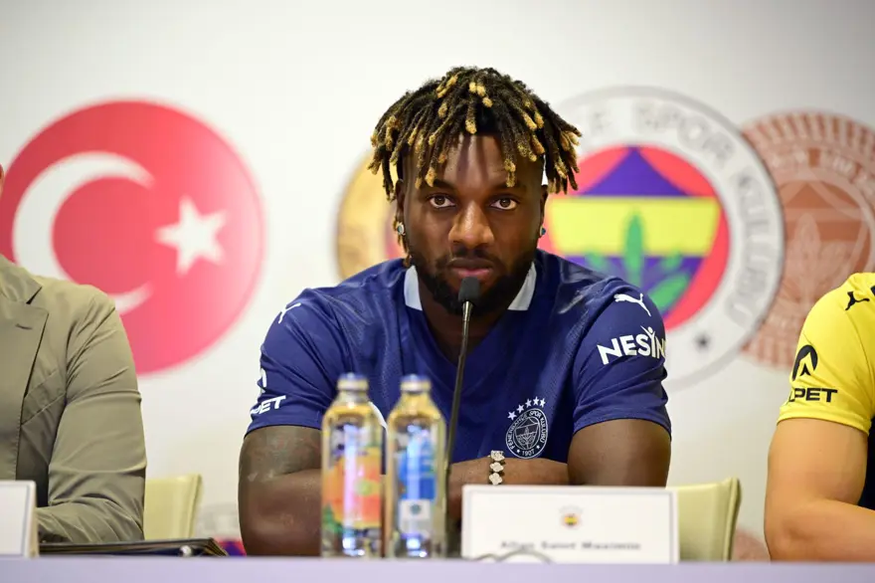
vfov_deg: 7.8
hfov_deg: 11.8
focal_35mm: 175
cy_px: 292
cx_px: 438
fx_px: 4252
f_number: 2.8
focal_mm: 175
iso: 2000
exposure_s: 1/100
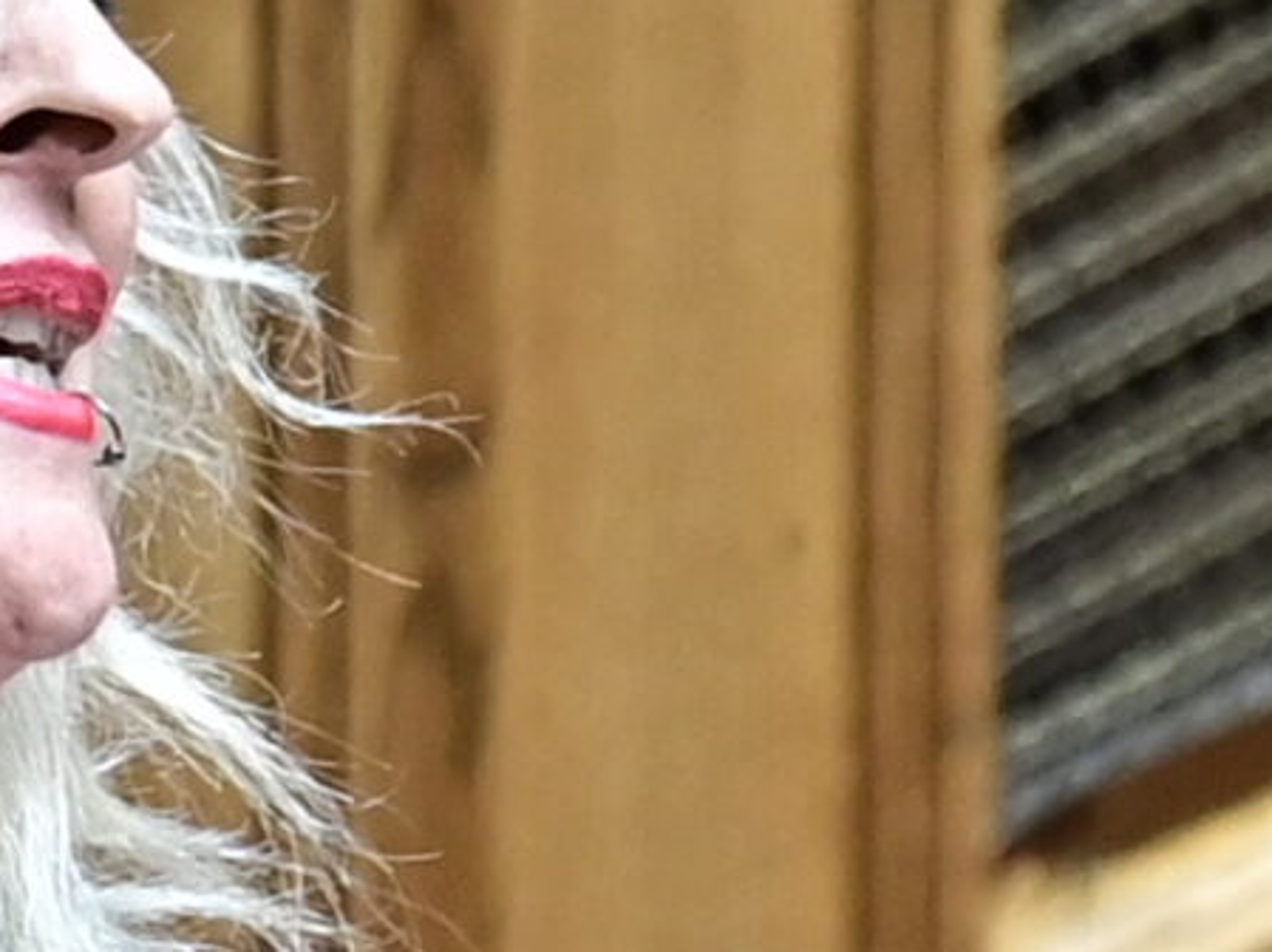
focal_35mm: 1646
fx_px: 60435
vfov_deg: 0.9
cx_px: 218
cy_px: 1186
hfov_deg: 1.2
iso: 800
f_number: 3.5
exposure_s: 1/400
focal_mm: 200
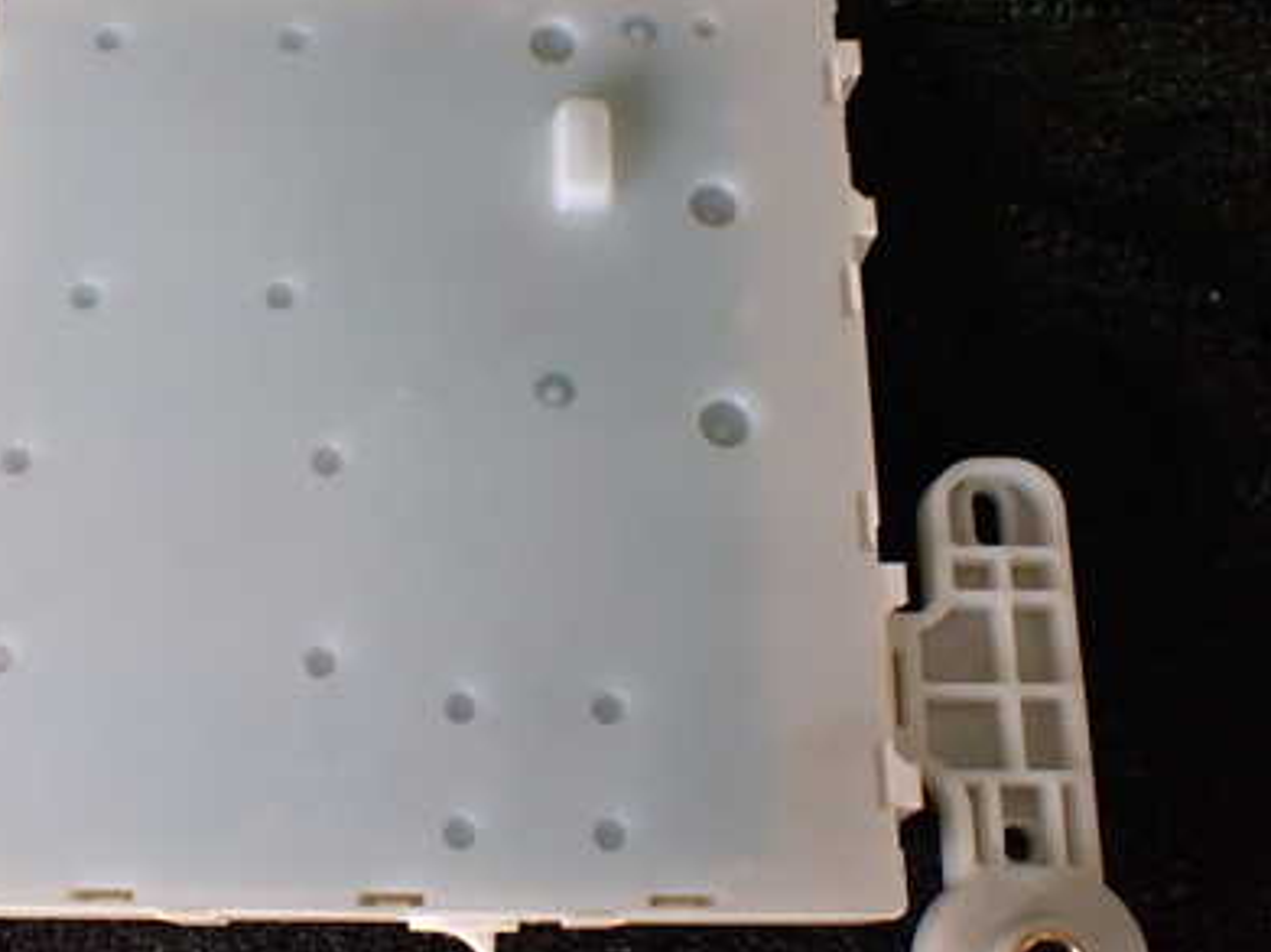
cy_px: 442
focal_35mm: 46
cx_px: 436
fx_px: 1688
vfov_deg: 31.5
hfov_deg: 40.8
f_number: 2.3
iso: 640
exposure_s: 1/125
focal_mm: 5.4
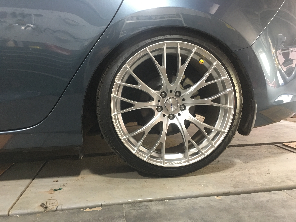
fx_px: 248
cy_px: 111
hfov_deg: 61.7
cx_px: 148
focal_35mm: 29
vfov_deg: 48.2
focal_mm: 4.15
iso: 100
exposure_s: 1/8
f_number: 2.2
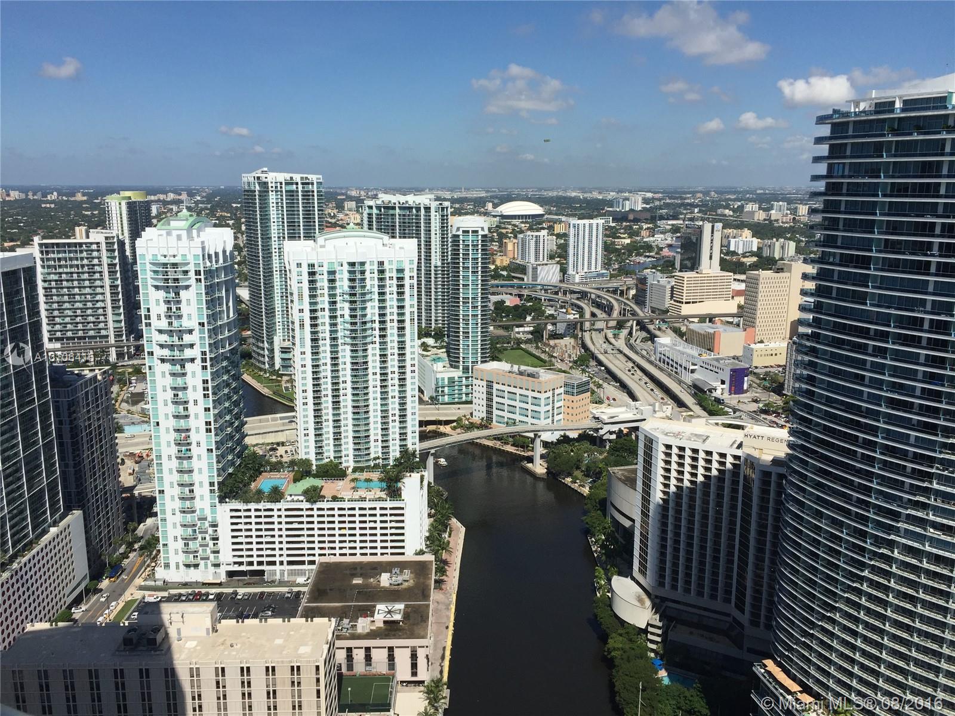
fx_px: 800
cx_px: 478
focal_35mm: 29
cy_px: 358
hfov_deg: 61.7
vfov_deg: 48.2
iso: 32
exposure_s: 1/4405
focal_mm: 4.15
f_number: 2.2
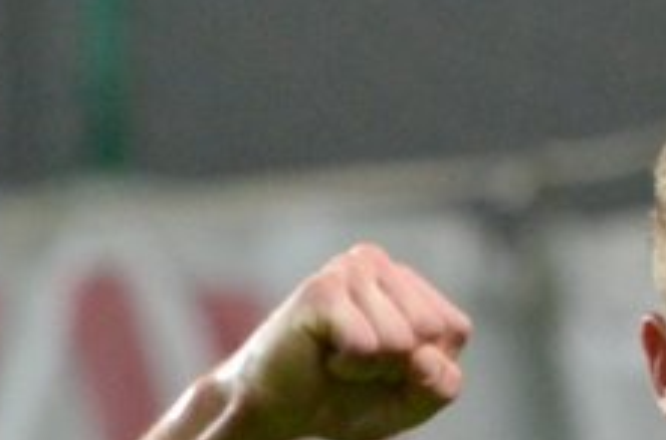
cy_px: 704
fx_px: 29344
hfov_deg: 1.3
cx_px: 895
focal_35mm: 1591
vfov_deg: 0.9
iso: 2000
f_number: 5.3
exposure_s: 1/250
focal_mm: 195
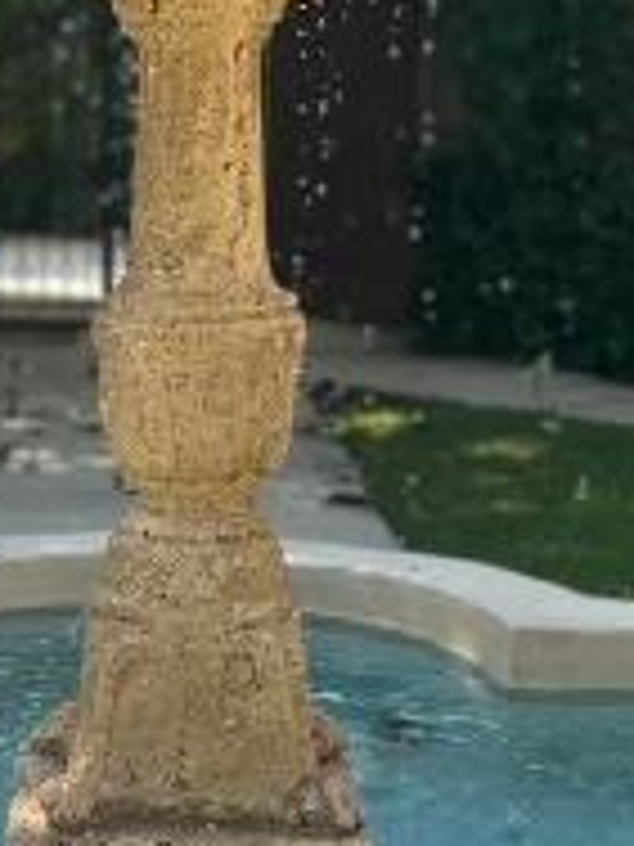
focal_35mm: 98
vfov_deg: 20.0
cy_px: 320
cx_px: 76
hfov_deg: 14.9
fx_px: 2393
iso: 80
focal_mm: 6.86
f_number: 1.78
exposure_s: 1/2469
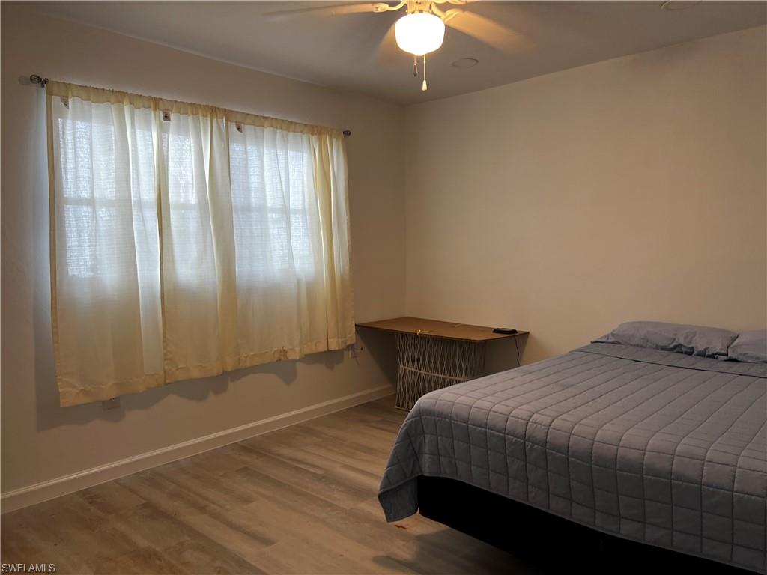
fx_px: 576
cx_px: 384
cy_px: 288
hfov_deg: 67.3
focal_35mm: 26
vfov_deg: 53.1
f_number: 1.5
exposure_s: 1/60
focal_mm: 5.7
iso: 80
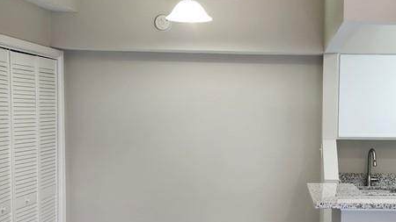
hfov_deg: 35.6
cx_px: 305
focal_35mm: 57
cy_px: 172
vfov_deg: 20.9
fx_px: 598
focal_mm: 5.4
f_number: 1.8
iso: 125
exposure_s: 1/120
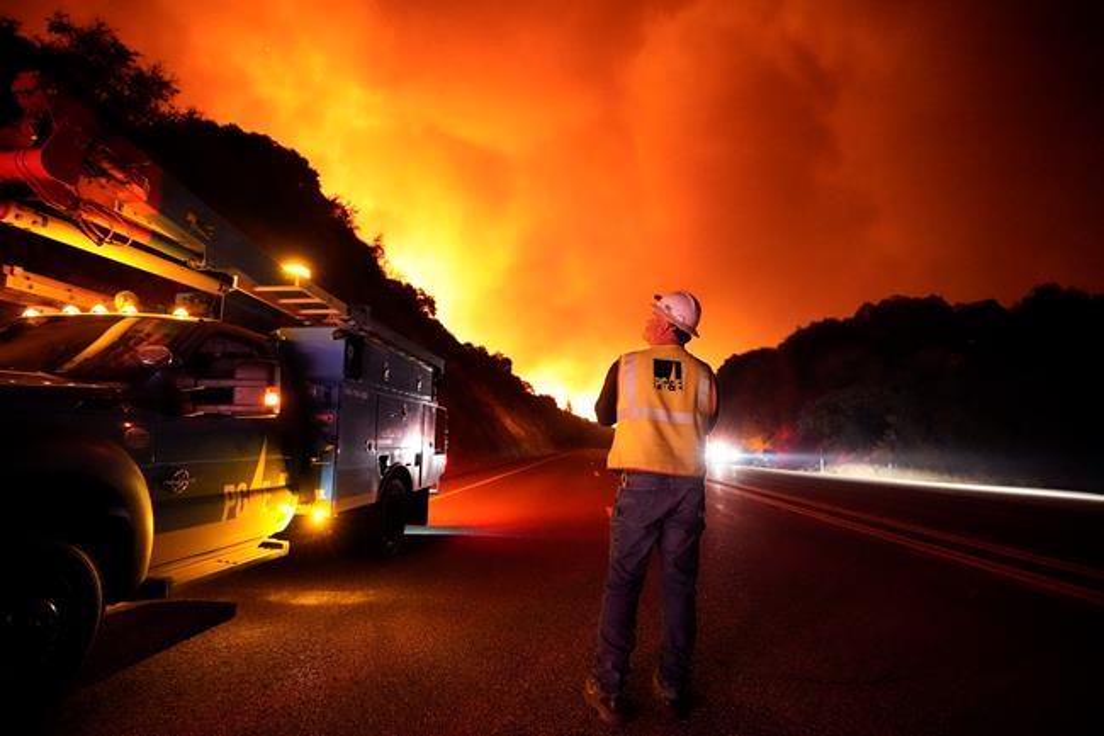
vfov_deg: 70.4
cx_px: 552
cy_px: 368
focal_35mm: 17
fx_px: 521
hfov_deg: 93.3
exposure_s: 1/30
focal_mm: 17
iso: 25600
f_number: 2.8
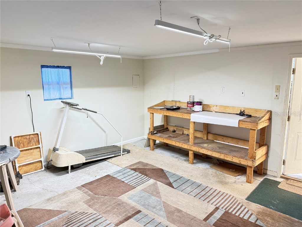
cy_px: 114
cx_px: 151
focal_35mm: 24
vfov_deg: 56.8
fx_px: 209
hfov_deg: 71.6
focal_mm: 6.76
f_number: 1.78
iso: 400
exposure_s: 1/60
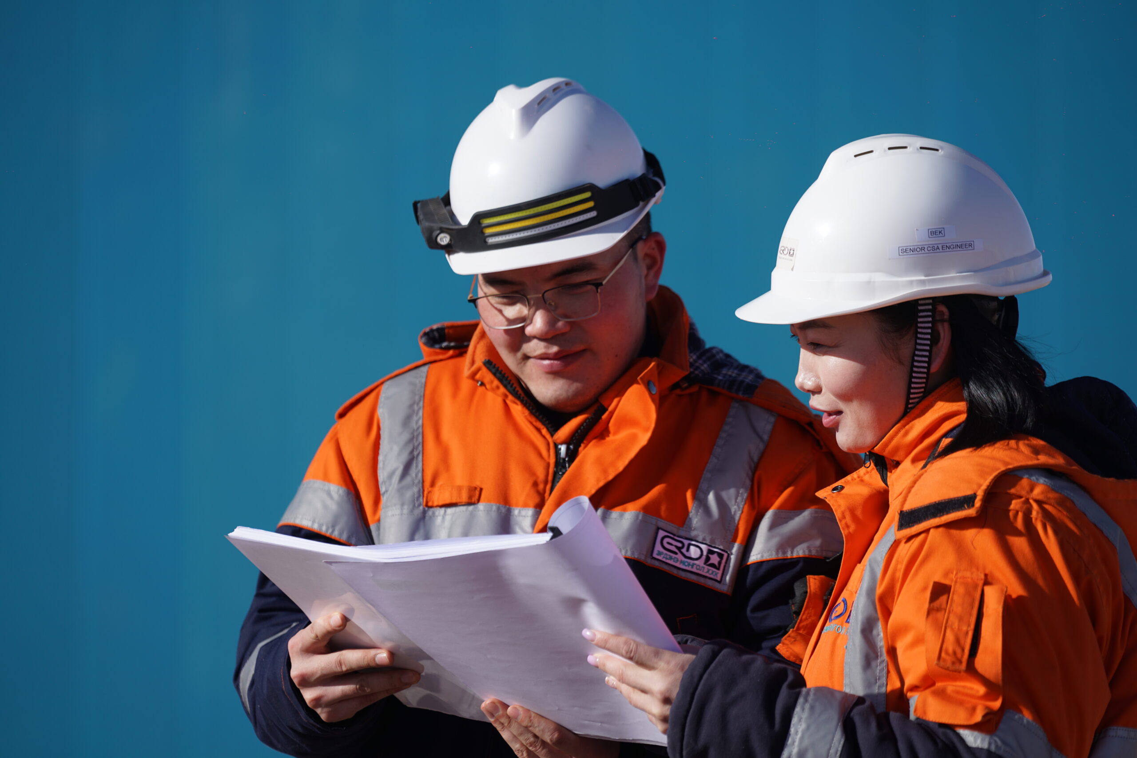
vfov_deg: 6.9
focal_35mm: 200
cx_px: 568
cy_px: 379
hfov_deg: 10.3
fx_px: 6318
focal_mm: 200
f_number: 4.5
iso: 100
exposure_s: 1/1000
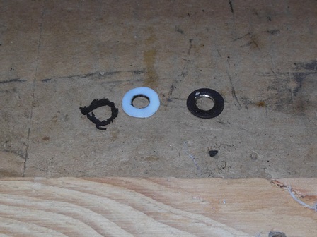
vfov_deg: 42.9
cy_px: 118
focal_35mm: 33
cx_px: 158
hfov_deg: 55.4
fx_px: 302
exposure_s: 1/30
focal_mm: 6
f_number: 6.9
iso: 125
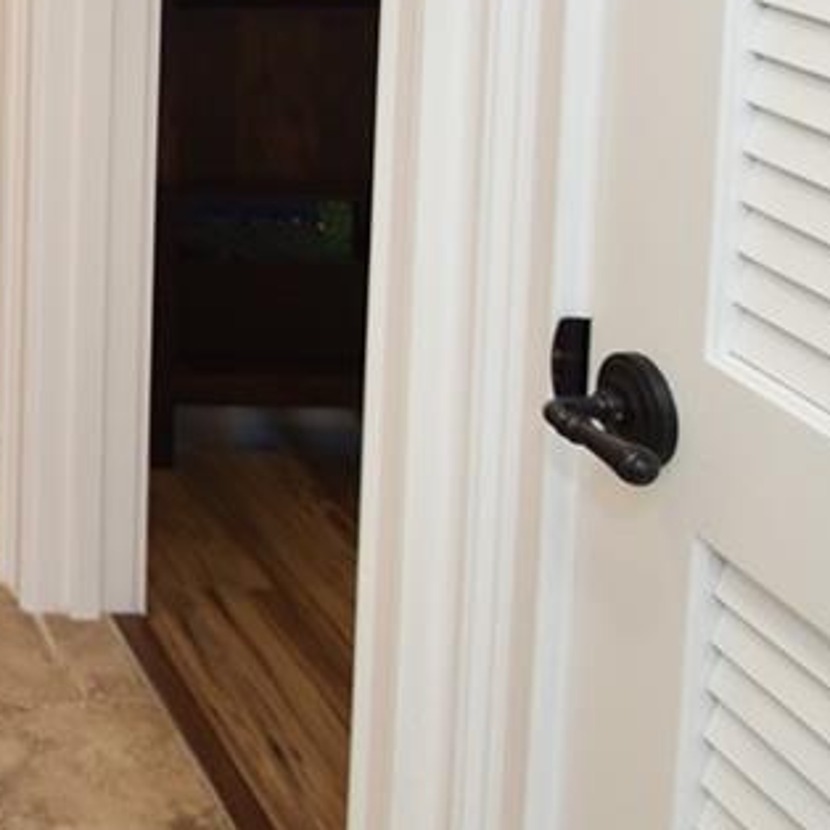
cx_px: -632
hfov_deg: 19.9
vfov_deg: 23.6
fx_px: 1763
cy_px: -230
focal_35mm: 65
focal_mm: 10
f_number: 4
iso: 250
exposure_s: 1/60
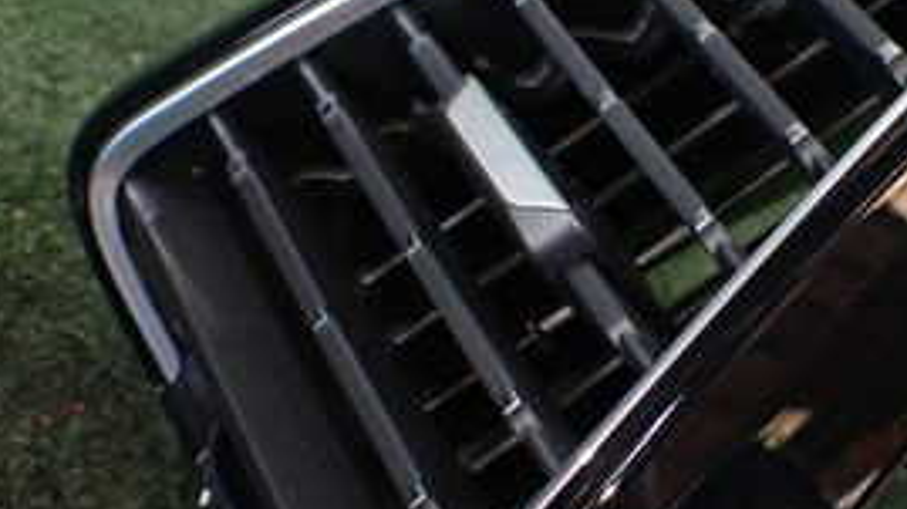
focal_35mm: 73
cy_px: 256
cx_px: 718
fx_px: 1755
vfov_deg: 16.5
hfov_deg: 28.4
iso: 800
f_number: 2.3
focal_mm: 5.4
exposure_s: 1/100
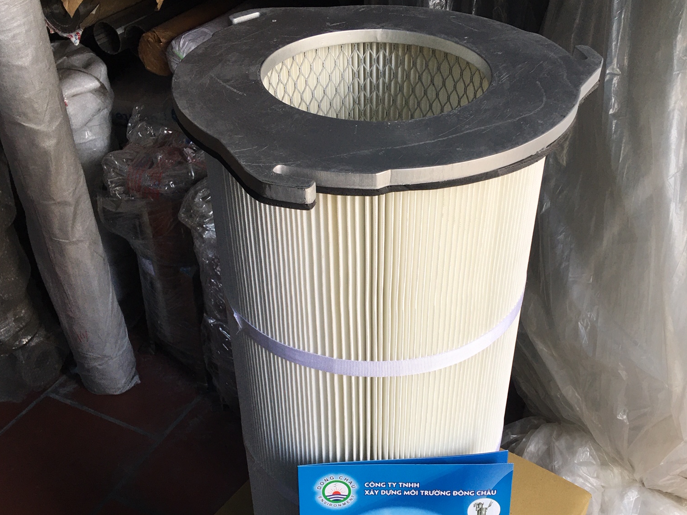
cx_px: 377
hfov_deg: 47.8
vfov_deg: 36.8
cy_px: 287
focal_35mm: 39
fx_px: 774
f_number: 2.2
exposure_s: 1/33
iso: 25
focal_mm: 4.15
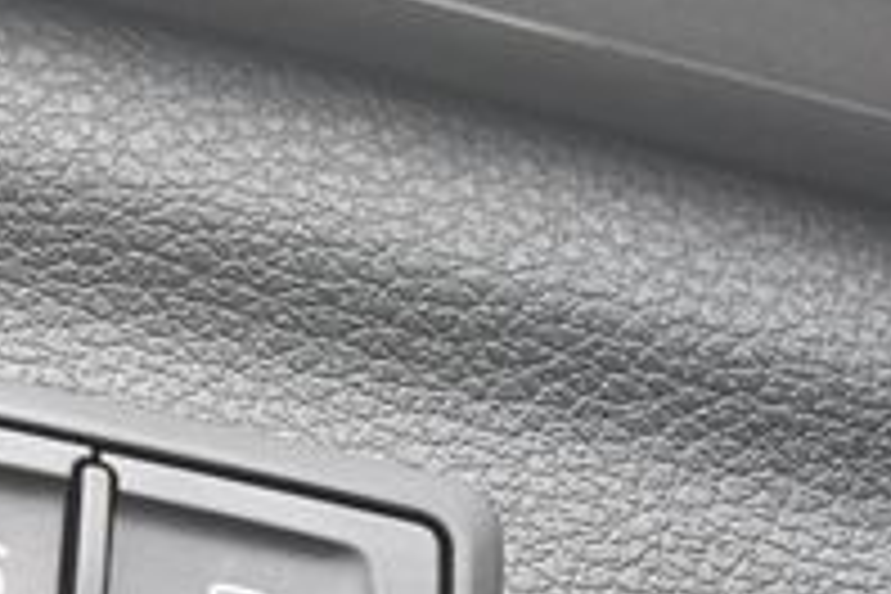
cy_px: 626
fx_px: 6558
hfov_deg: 7.7
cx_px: 72
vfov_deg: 5.2
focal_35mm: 265
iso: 1250
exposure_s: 1/125
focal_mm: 55
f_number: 5.6
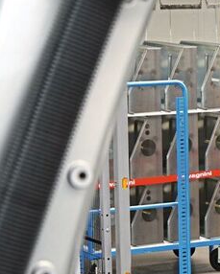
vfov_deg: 10.5
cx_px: 367
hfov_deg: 8.2
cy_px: 139
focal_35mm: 184
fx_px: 1497
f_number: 5.6
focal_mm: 70
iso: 250
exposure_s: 1/80
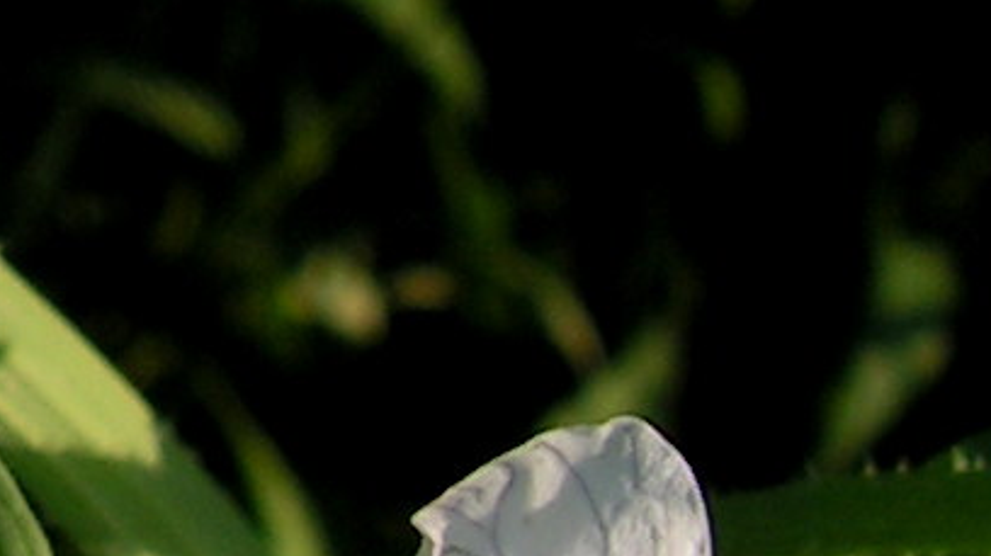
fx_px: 5174
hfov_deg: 10.5
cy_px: -160
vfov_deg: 6.1
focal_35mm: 197
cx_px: -634
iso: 64
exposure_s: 1/400
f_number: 4.8
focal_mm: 6
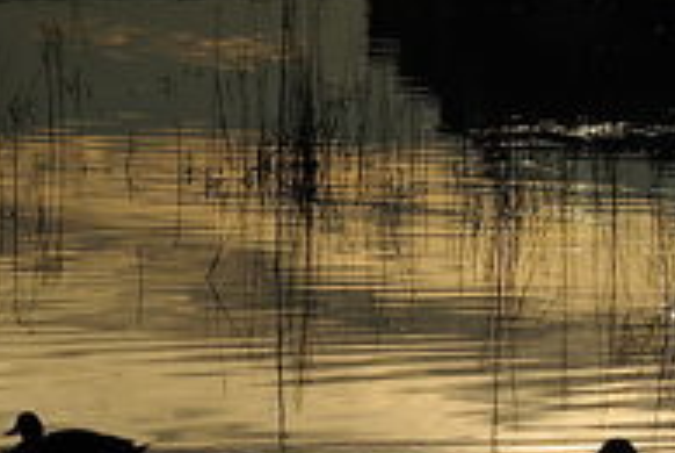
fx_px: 6084
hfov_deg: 6.3
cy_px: 465
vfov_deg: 4.3
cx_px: 24
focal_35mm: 324
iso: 200
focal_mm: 70
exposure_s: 1/4000
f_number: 6.7
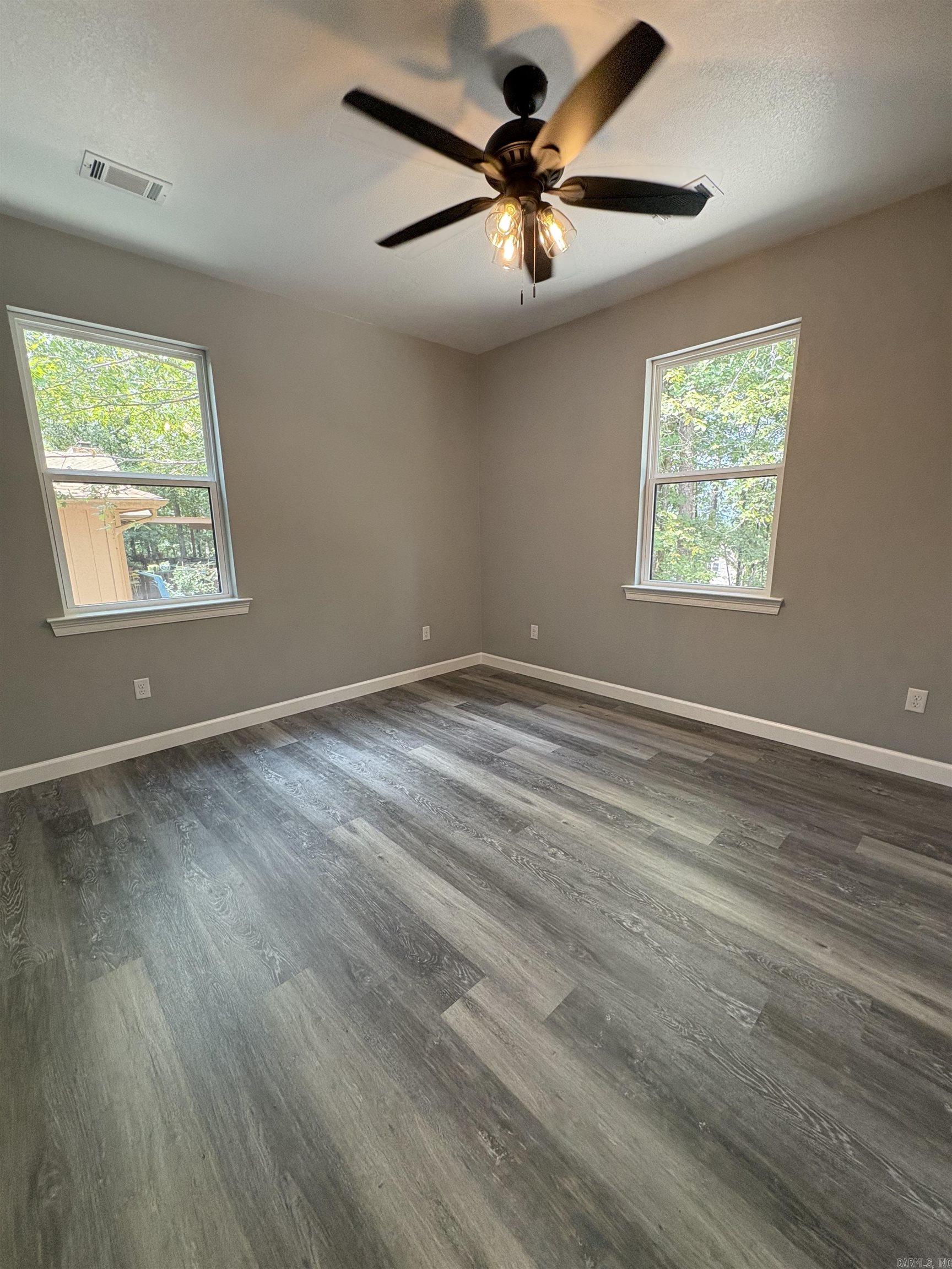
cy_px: 634
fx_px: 513
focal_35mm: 14
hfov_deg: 85.7
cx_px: 476
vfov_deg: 102.1
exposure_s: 1/120
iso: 250
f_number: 2.2
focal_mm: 2.22
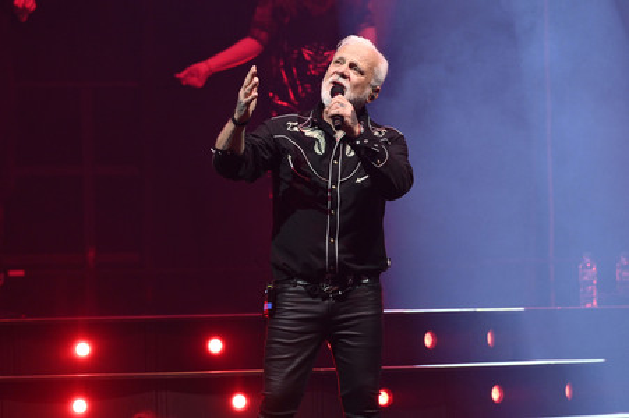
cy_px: 209
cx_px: 314
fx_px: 6984
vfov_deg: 3.4
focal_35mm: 400
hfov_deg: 5.2
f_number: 6.3
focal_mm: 400
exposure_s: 1/320
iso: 4000
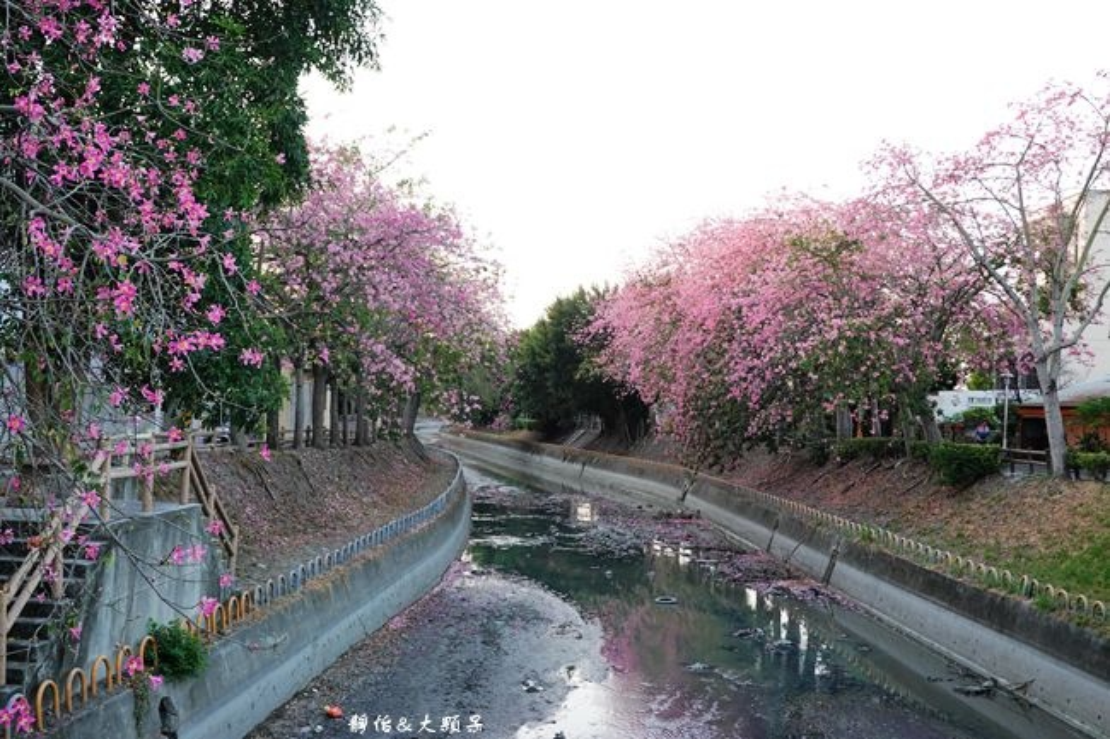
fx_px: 1387
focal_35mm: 45
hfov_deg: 43.6
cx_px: 555
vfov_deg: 29.8
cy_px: 370
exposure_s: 1/50
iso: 200
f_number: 4
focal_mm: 16.54
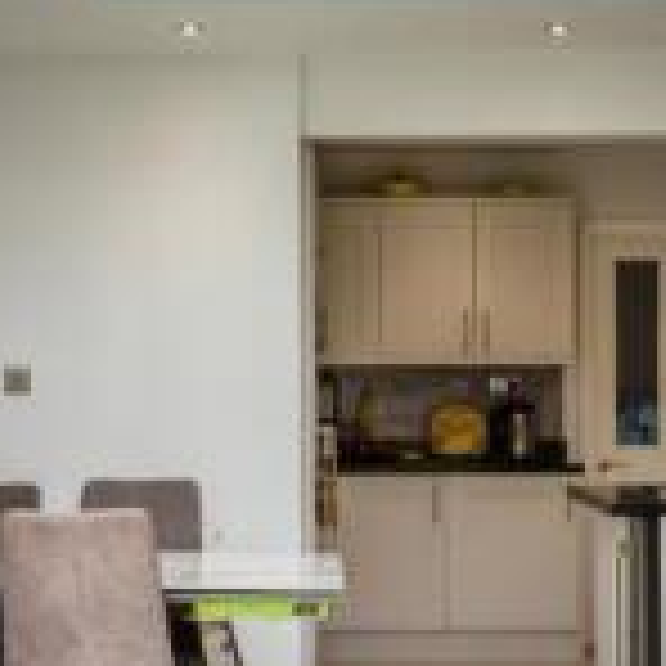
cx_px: 284
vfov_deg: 23.0
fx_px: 1633
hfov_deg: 23.0
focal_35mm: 75
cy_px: 425
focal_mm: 20
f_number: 9
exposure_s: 1/125
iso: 320
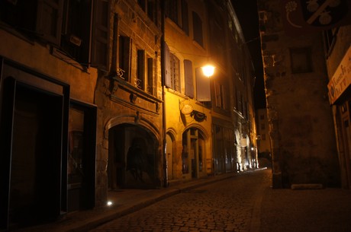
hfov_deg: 67.5
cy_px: 116
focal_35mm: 27
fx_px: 263
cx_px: 176
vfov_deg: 47.8
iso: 1600
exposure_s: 1/30
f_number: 3.5
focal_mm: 18
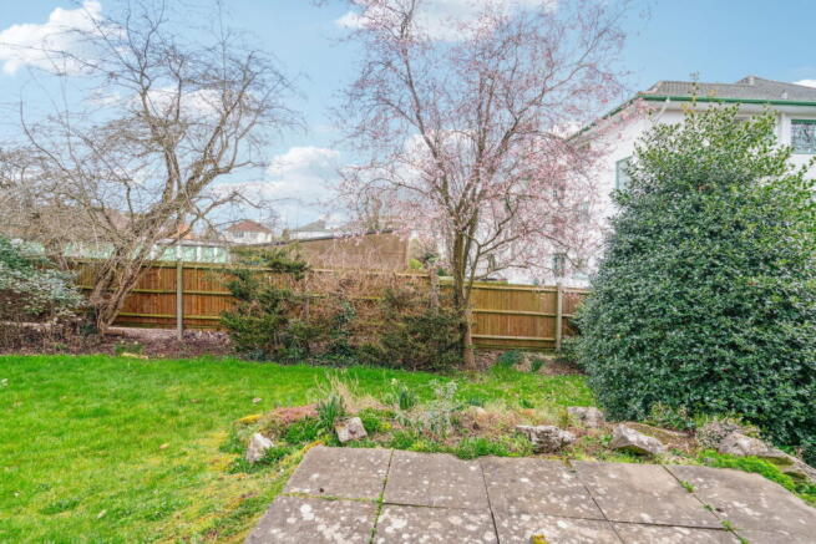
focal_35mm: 16
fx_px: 363
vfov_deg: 73.8
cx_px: 408
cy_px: 272
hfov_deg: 96.7
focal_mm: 16
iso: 640
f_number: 10
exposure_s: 1/40
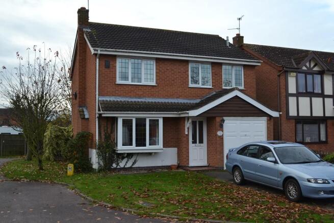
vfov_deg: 34.2
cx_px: 167
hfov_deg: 49.5
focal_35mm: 39
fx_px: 362
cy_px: 112
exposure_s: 1/125
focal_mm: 26
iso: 110
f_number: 5.6
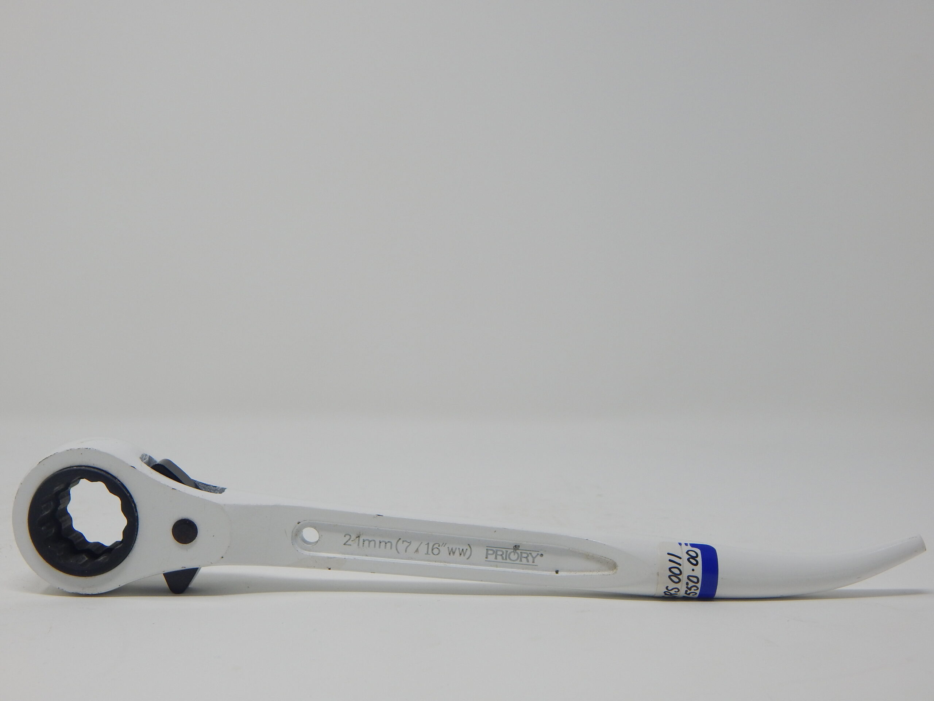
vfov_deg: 30.3
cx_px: 467
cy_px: 350
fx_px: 1295
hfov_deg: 39.7
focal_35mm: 48
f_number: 3.7
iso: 125
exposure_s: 1/100
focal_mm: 8.6
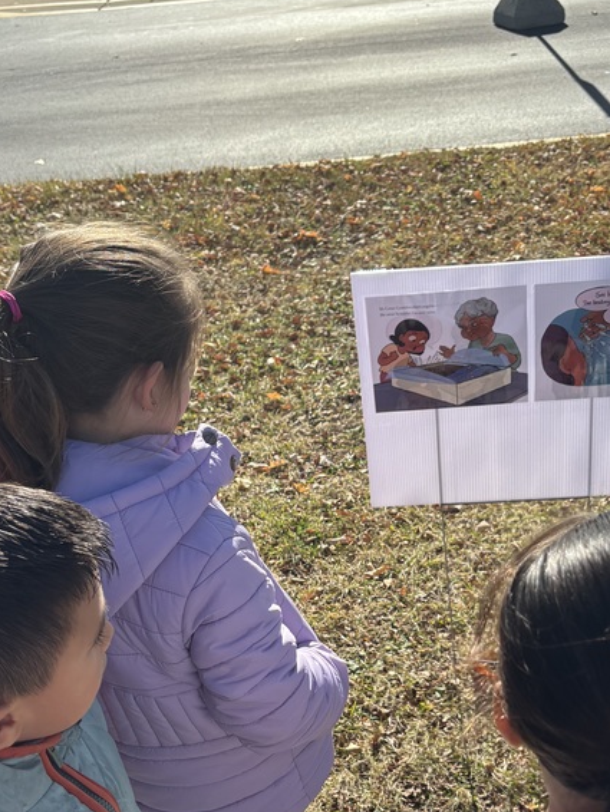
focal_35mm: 47
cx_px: 382
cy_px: 524
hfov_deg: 30.8
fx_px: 1103
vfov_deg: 40.0
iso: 50
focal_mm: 5.96
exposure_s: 1/1695
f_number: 1.6
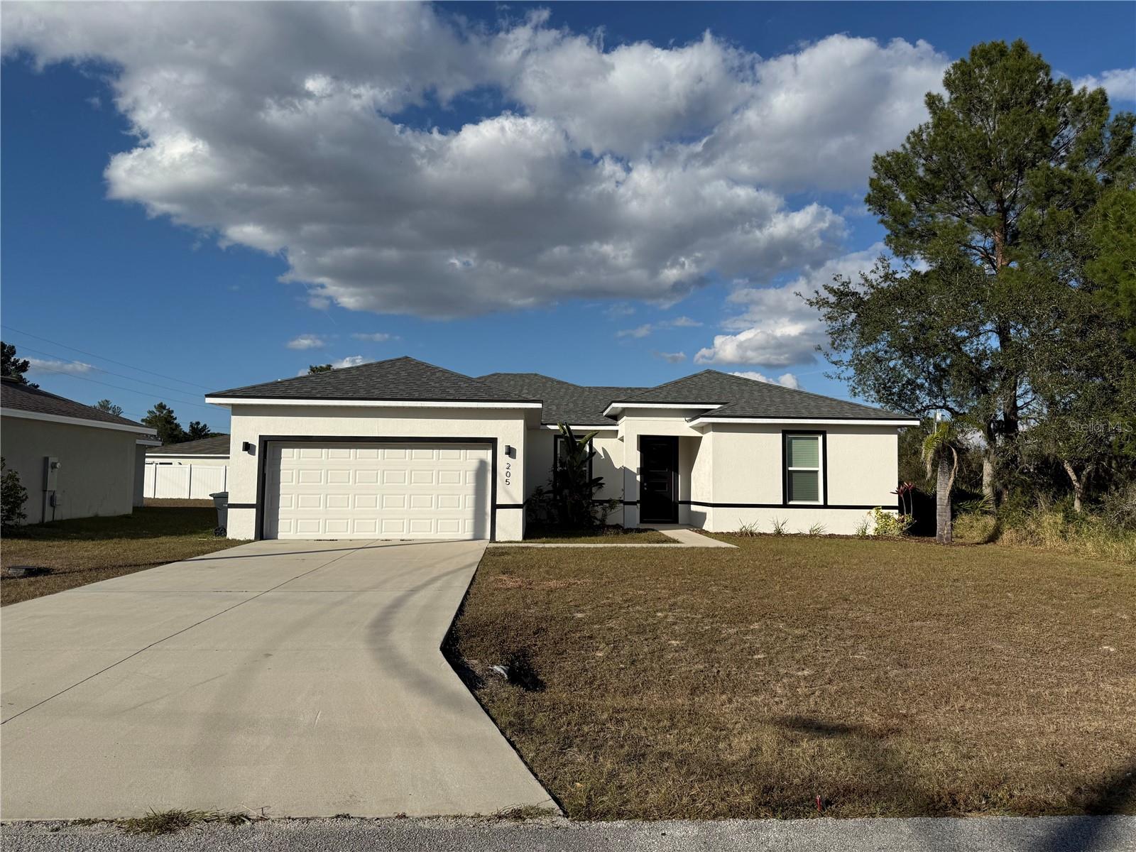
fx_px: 788
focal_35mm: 24
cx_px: 568
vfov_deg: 56.8
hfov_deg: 71.6
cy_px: 426
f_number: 1.78
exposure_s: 1/9091
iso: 80
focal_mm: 6.76
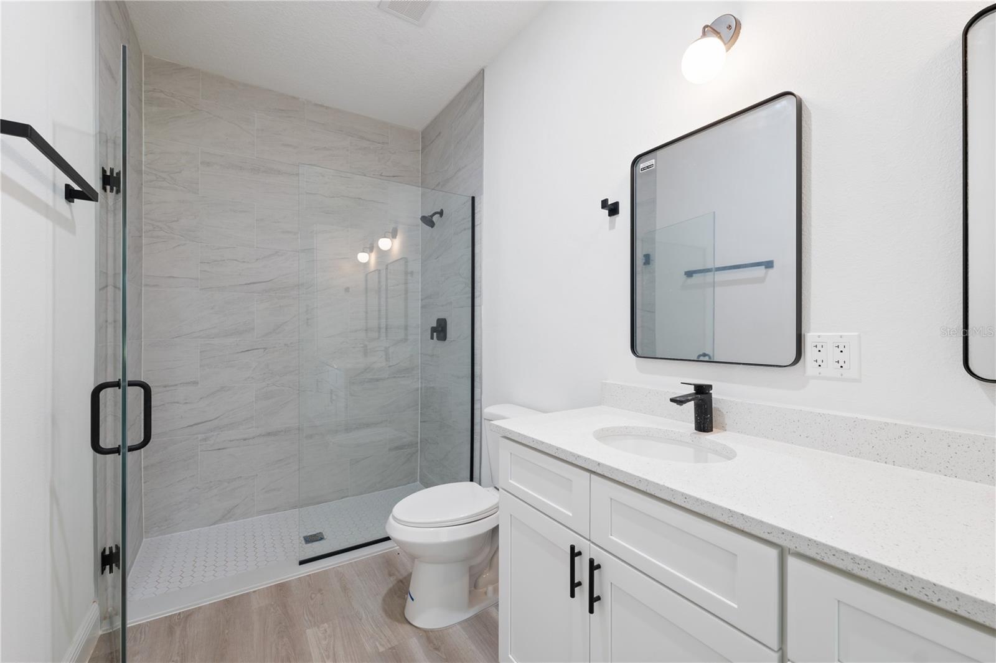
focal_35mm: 14
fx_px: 387
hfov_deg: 104.3
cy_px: 332
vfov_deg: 81.2
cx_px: 498
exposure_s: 1/3
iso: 400
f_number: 8
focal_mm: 14
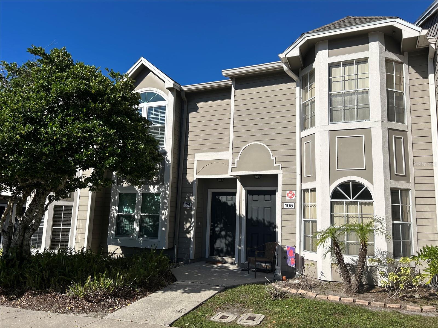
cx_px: 219
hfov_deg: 67.3
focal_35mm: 26
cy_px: 164
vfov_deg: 53.1
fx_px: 329
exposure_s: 1/7463
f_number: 1.5
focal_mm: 5.7
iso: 50
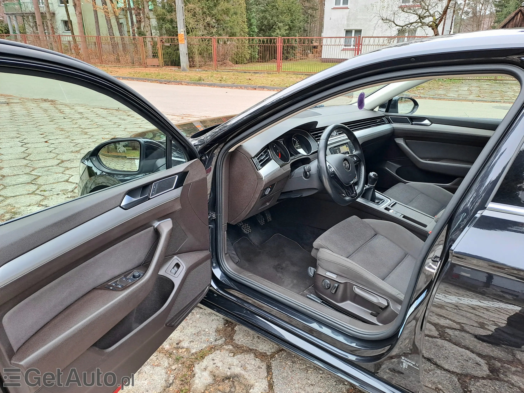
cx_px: 262
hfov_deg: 69.4
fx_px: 378
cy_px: 196
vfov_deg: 54.9
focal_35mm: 25
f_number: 1.8
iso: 50
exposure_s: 1/100
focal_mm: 4.65
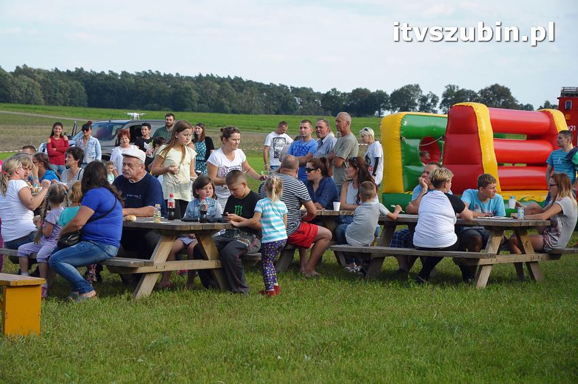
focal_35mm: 105
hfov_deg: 19.5
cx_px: 289
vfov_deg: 13.0
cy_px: 192
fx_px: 1684
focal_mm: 70
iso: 400
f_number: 6.3
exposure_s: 1/640
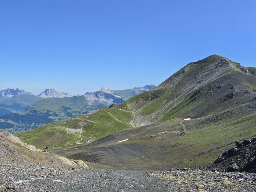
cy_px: 114
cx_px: 65
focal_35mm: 37
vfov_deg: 38.6
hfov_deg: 48.3
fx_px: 274
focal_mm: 6.3
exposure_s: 1/769
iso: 12
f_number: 1.7
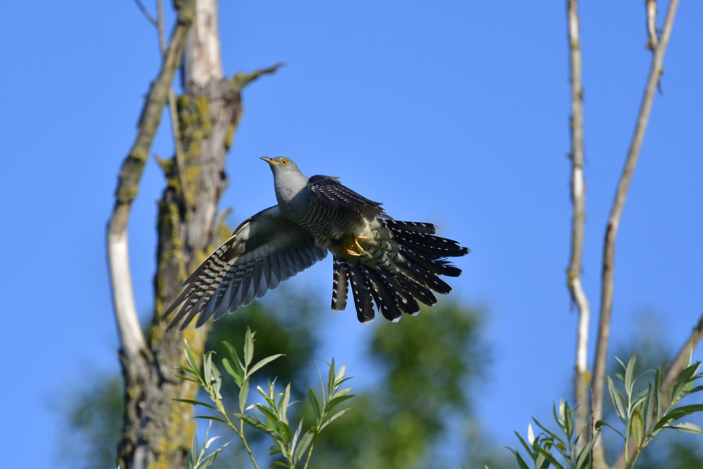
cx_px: 352
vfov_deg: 2.2
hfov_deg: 3.3
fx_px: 12302
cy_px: 234
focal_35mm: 630
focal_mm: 420
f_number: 5.6
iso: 250
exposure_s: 1/1250
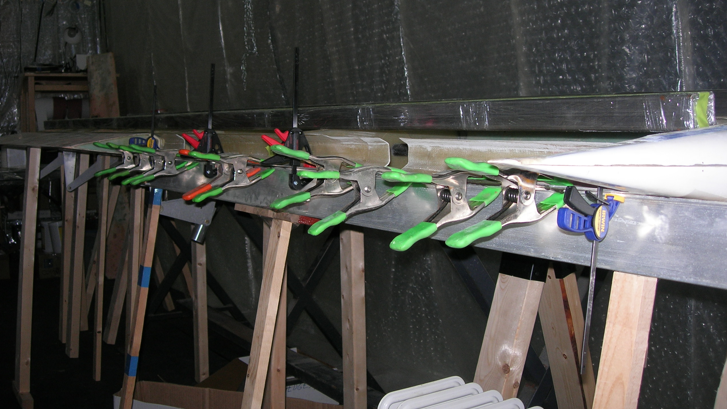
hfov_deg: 48.4
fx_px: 810
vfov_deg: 28.3
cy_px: 174
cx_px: 361
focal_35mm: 42
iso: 64
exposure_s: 1/60.1
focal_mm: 7.8
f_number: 2.8
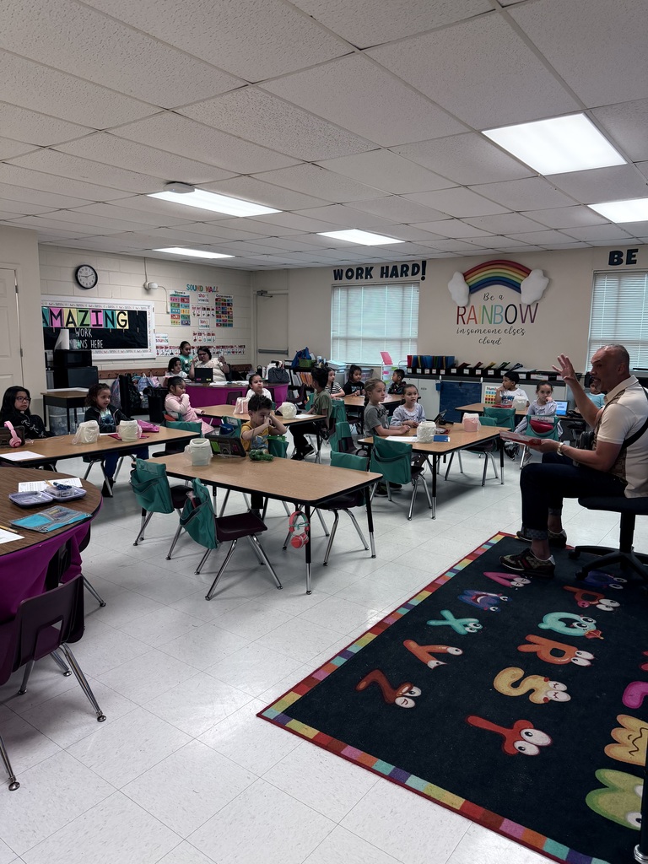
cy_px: 432
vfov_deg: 71.6
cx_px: 324
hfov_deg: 56.8
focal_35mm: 24
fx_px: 599
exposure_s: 1/206
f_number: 1.78
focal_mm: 6.76
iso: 200
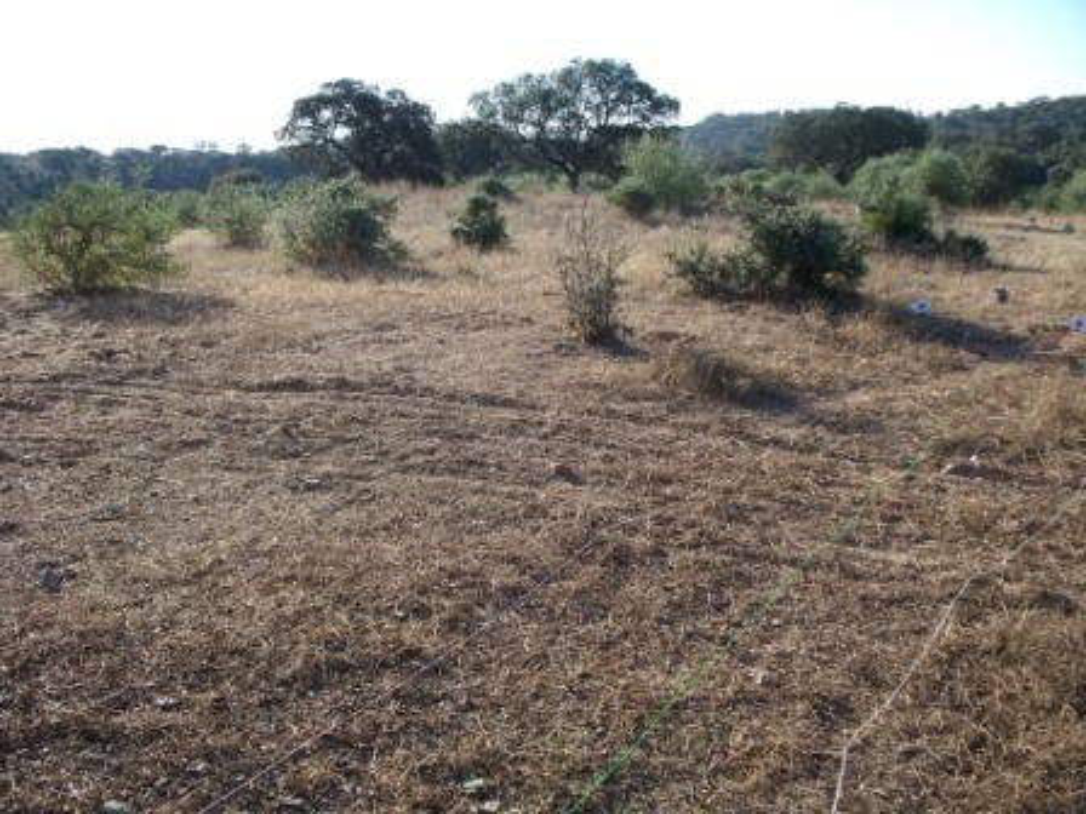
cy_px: 407
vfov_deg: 39.7
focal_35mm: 36
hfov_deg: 51.4
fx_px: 1129
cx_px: 543
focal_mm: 7.54
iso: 64
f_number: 2.8
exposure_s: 1/400
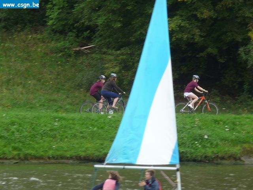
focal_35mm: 379
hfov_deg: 5.2
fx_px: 2770
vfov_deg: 3.9
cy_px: 95
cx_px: 126
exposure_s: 1/60
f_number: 4.9
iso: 100
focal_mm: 47
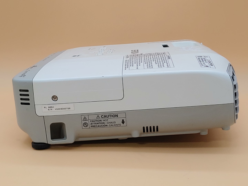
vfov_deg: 25.7
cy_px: 93
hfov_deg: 33.8
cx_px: 124
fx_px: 408
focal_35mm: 57
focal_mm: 4.36
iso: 50
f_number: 1.8
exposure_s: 1/128
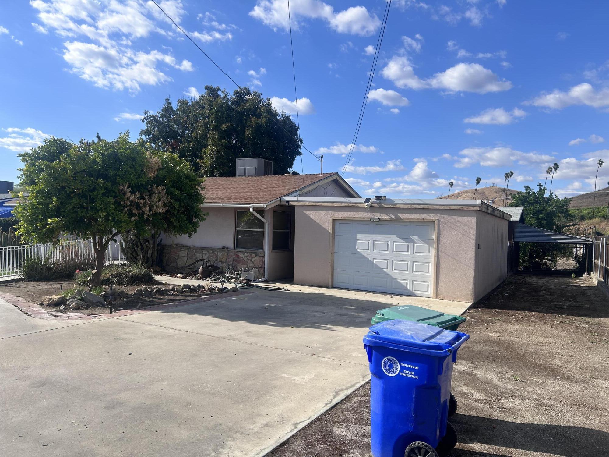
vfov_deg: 53.1
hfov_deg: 67.3
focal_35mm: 26
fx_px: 457
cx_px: 304
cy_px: 228
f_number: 1.5
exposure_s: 1/4831
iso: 50
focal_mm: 5.7
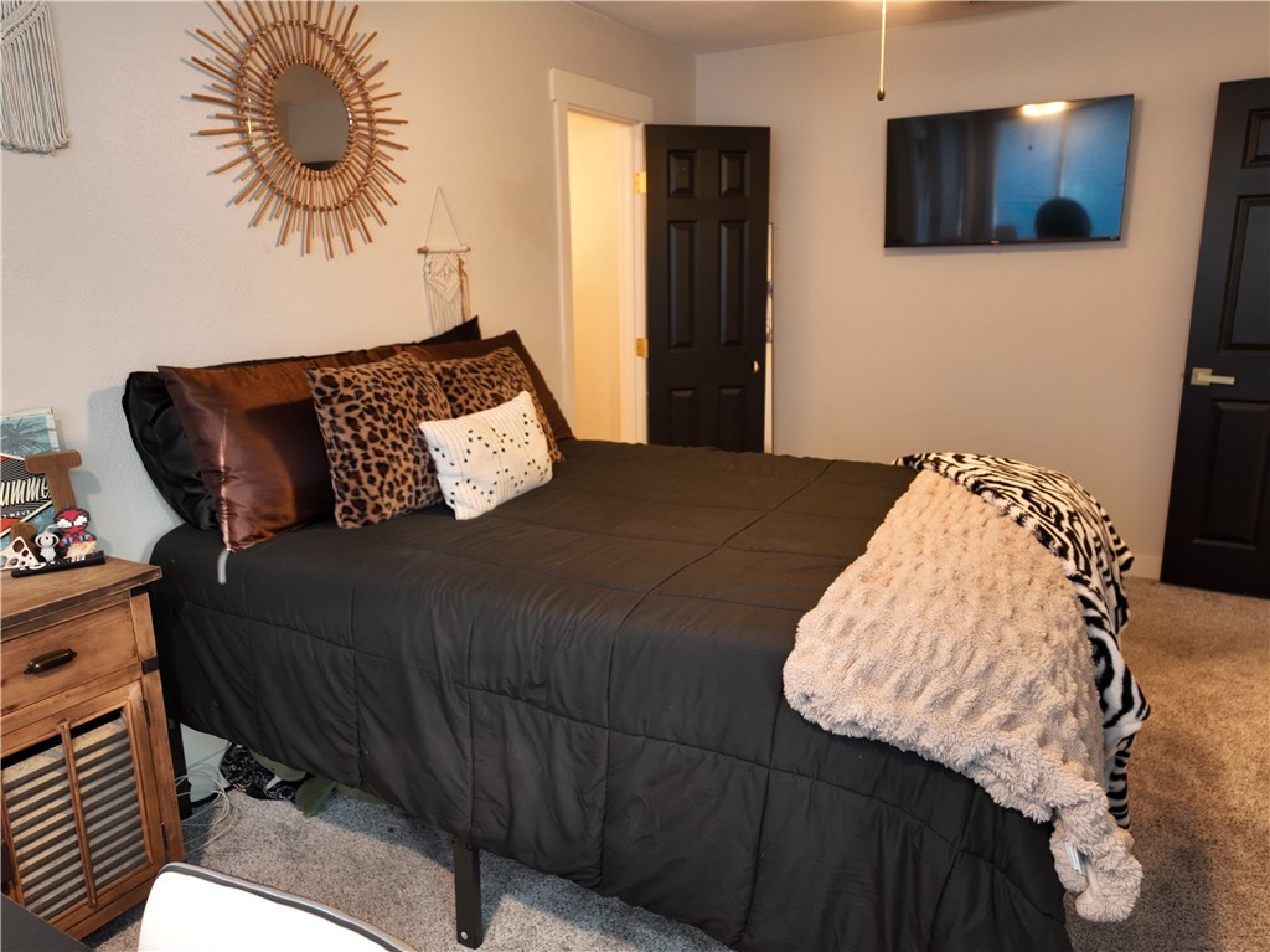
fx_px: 880
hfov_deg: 71.6
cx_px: 635
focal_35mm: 24
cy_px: 476
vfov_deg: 56.8
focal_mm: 12.29
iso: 230
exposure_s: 1/15
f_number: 2.8
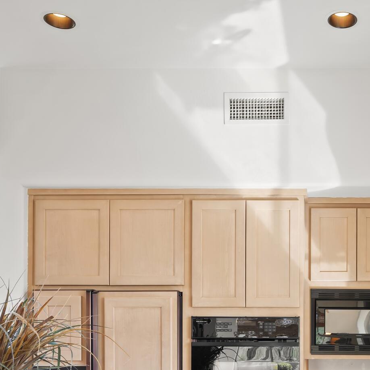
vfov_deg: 31.5
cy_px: 370
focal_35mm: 50
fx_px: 605
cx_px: 327
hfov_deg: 32.5
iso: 400
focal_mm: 18
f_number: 8
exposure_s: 1/10
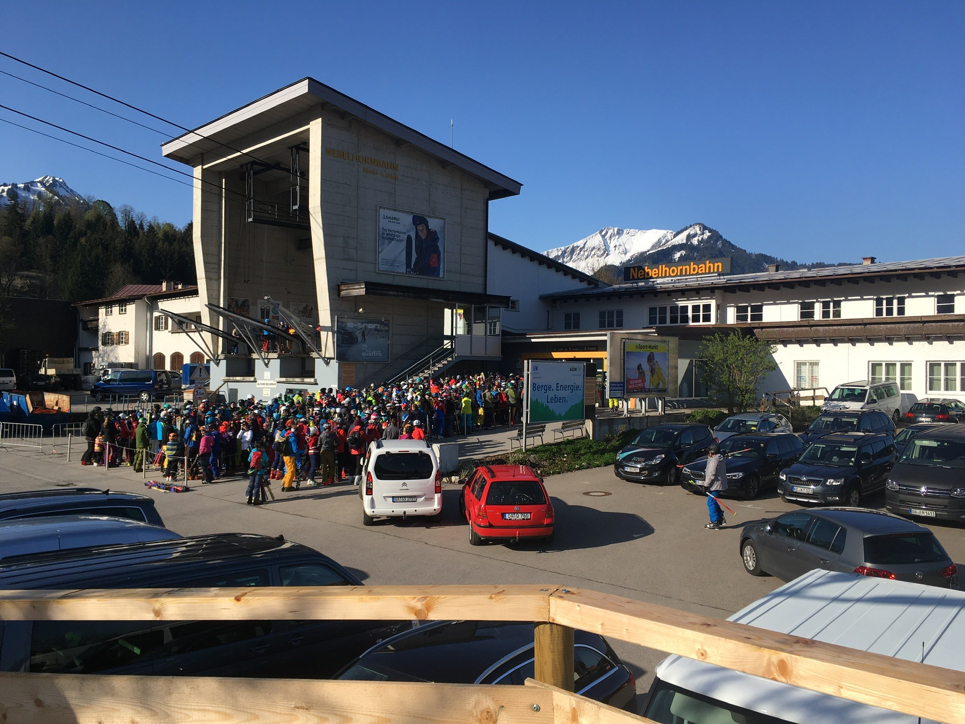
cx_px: 482
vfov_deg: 48.2
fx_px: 808
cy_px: 362
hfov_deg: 61.7
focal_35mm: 29
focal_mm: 4.15
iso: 25
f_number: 2.2
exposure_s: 1/1570
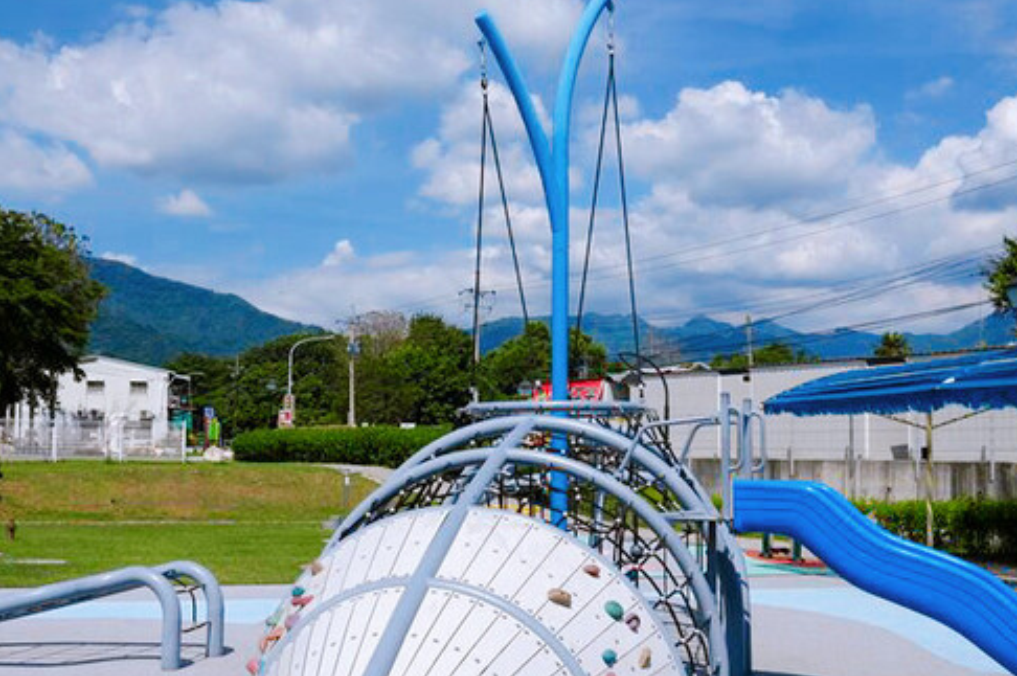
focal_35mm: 42
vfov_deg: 31.8
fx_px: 1185
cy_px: 400
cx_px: 431
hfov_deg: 46.3
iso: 320
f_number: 8
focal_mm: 24
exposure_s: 1/2000
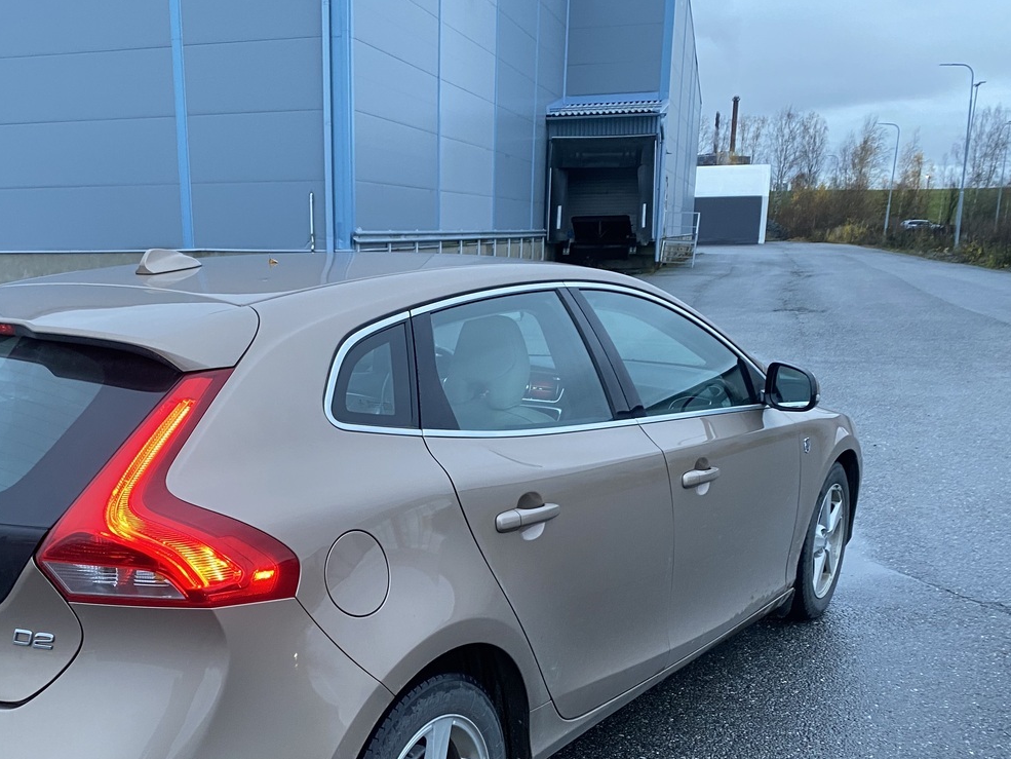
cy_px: 548
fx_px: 1110
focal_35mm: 38
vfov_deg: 37.0
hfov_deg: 48.6
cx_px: 389
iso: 125
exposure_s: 1/60
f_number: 1.8
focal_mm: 4.25
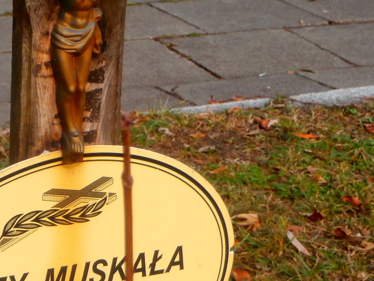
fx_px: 1999
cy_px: 269
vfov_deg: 8.0
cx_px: 66
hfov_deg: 10.7
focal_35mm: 185
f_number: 5
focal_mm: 15.16
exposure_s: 1/200
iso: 100
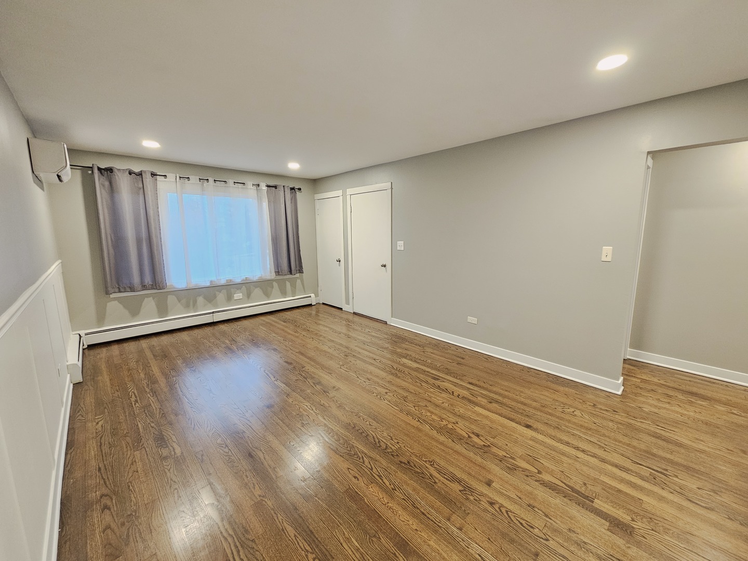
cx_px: 374
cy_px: 280
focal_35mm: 13
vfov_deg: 89.9
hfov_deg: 106.2
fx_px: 281
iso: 400
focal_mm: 2.2
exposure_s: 1/30
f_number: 2.2
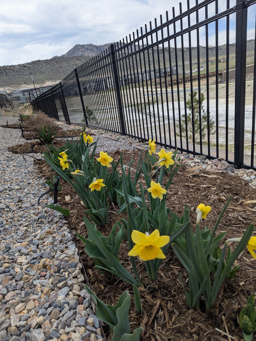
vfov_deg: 71.5
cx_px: 128
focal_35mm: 24
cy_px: 170
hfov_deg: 56.9
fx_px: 236
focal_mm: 6.81
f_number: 1.85
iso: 42
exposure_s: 1/2020
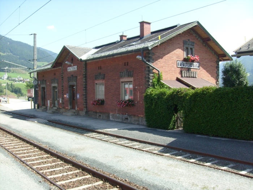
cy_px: 95
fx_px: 256
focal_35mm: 35
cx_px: 126
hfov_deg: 52.6
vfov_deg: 40.7
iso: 80
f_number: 7.1
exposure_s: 1/125
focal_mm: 5.8
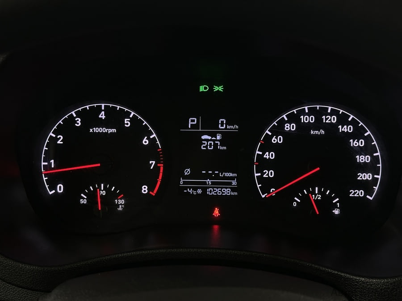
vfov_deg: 30.3
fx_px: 557
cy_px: 150
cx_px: 201
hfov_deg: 39.7
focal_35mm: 48
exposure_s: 1/50
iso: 200
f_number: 1.78
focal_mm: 6.86
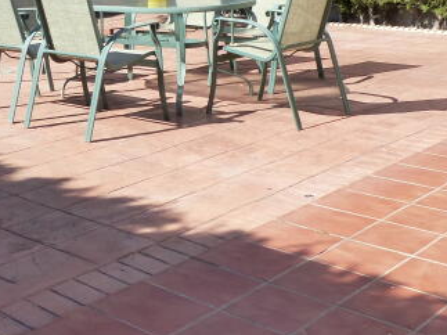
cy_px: 36
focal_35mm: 62
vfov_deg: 23.1
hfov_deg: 30.7
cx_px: 119
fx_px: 800
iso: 160
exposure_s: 1/500
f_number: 4
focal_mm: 4.5
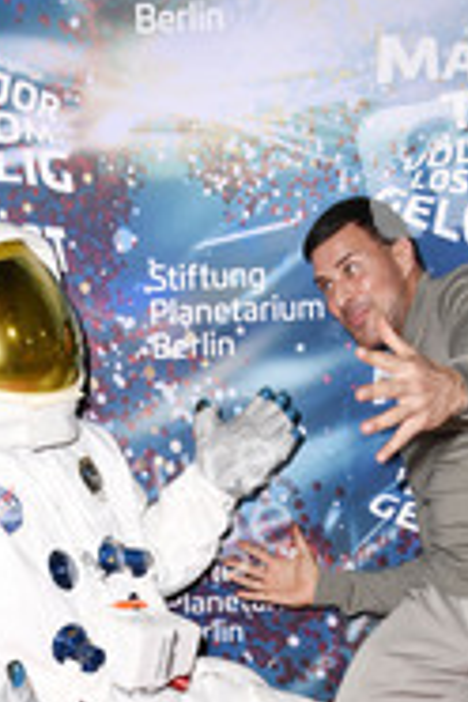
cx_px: 208
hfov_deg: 18.7
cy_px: 717
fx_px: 1423
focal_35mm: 73
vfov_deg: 26.1
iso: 500
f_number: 5.6
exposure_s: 1/160
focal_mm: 34
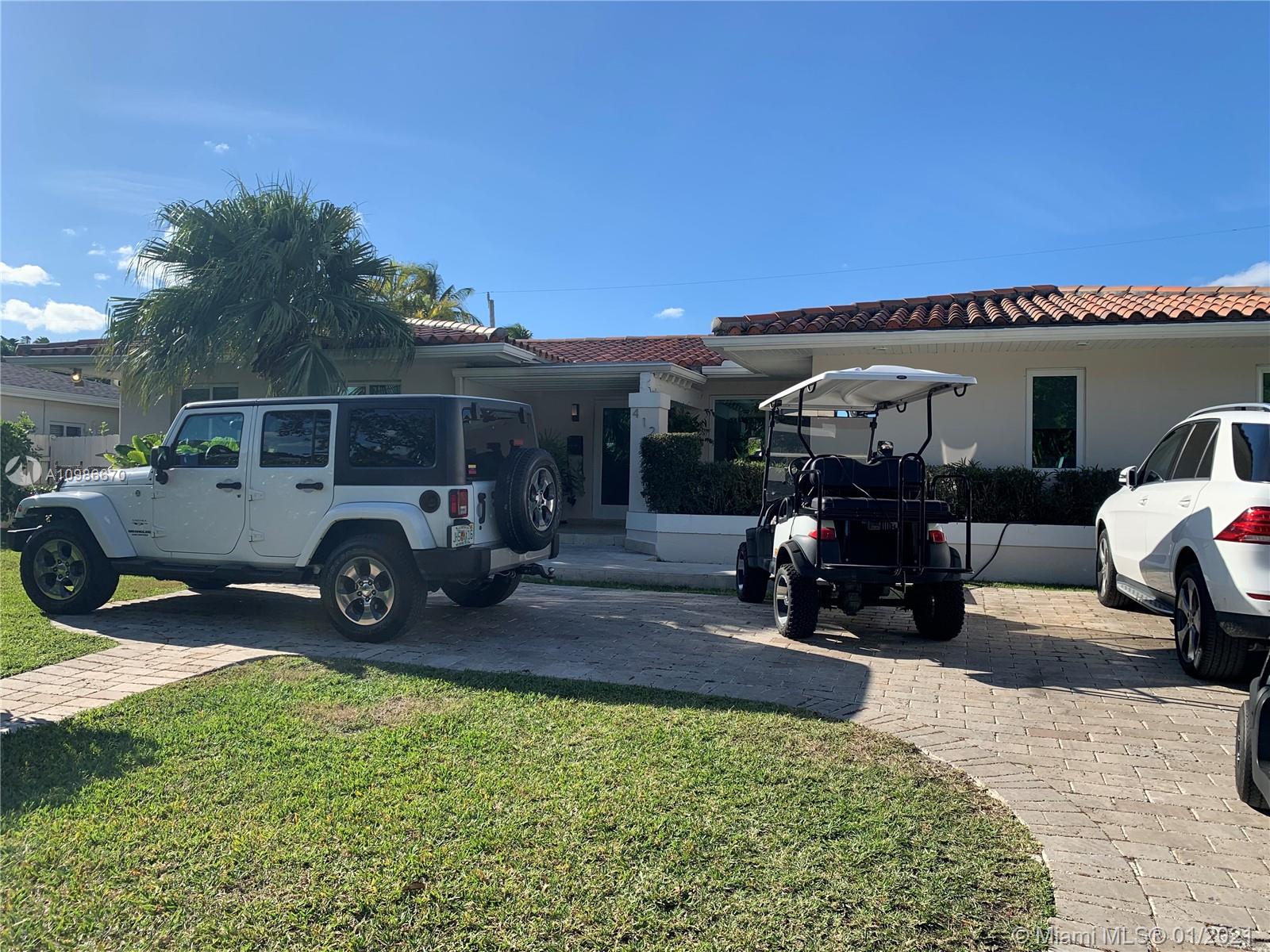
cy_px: 476
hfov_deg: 67.3
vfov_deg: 53.1
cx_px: 635
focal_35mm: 26
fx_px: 954
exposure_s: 1/1953
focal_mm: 4.25
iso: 25
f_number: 1.8
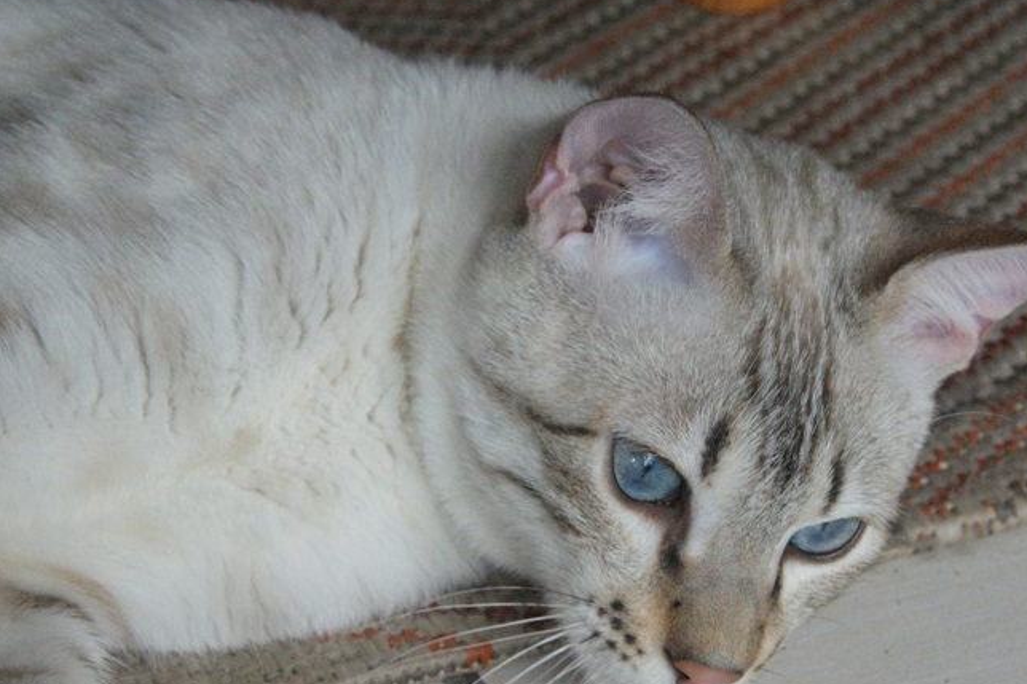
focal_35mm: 128
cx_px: 515
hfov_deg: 16.0
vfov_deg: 10.7
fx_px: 3650
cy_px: 384
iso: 800
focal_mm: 50
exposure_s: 1/160
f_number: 6.3
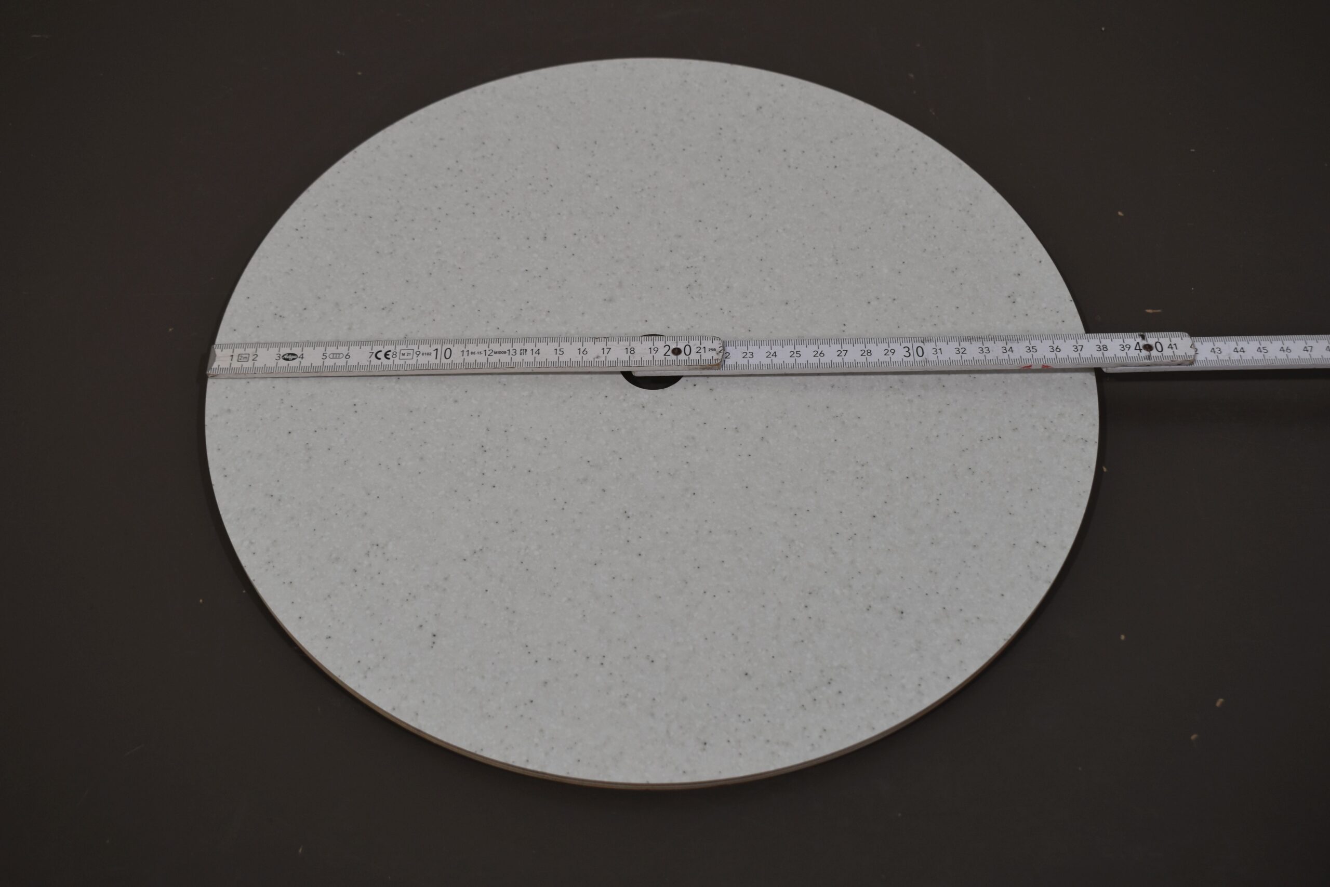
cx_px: 665
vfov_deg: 33.0
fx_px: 1496
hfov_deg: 47.9
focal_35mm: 40
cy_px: 444
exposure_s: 1/125
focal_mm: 27
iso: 250
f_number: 5.6
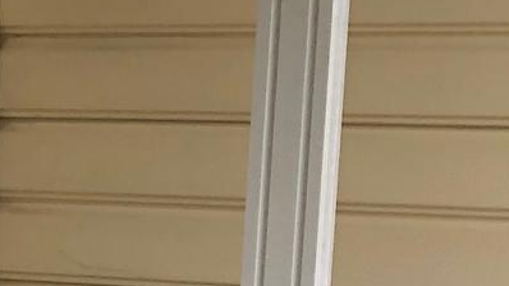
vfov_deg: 7.6
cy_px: 416
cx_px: -476
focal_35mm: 157
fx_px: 2119
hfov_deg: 12.3
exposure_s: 1/120
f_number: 1.8
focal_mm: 4
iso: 32
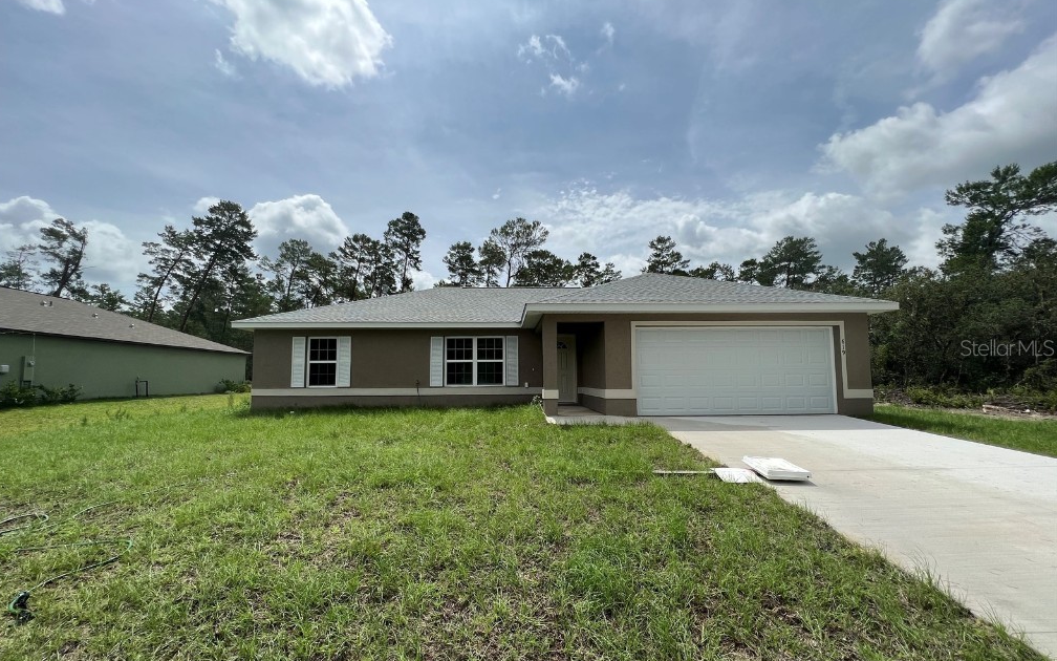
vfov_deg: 78.6
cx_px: 522
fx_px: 403
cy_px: 347
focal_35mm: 14
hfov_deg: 105.3
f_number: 1.8
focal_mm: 1.57
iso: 32
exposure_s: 1/3125
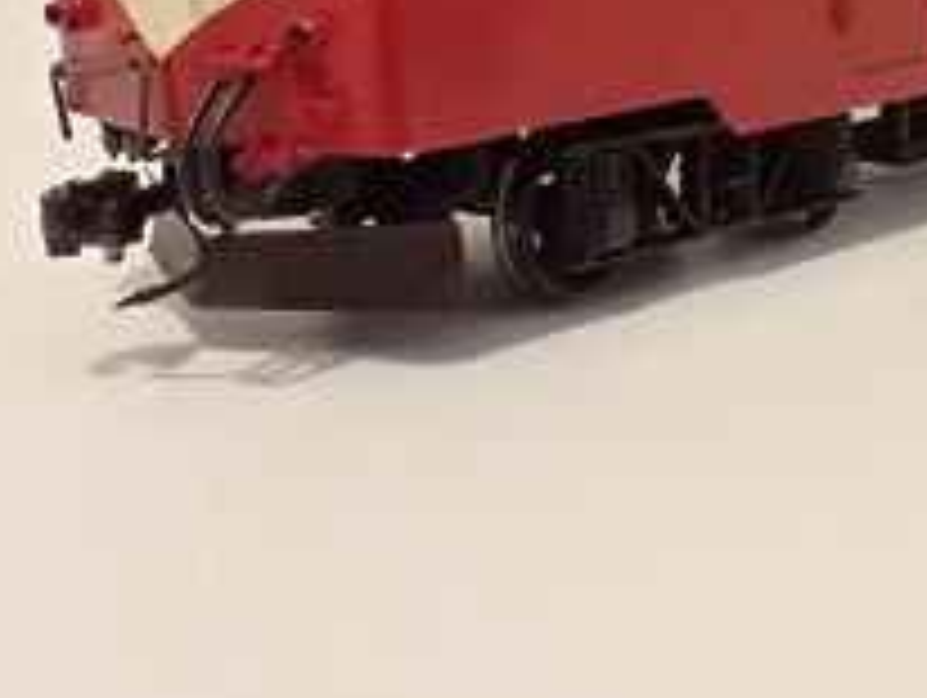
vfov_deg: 22.1
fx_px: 1716
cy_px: -5
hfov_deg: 29.1
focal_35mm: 64
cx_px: 819
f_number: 3.2
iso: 1600
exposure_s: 1/60
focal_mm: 5.4
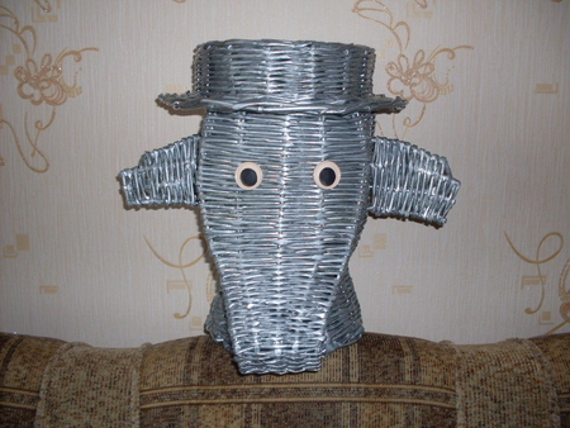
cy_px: 214
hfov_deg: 49.0
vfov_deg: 37.8
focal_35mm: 38
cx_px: 285
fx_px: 626
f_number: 2.8
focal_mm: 6.3
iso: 100
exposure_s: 1/45
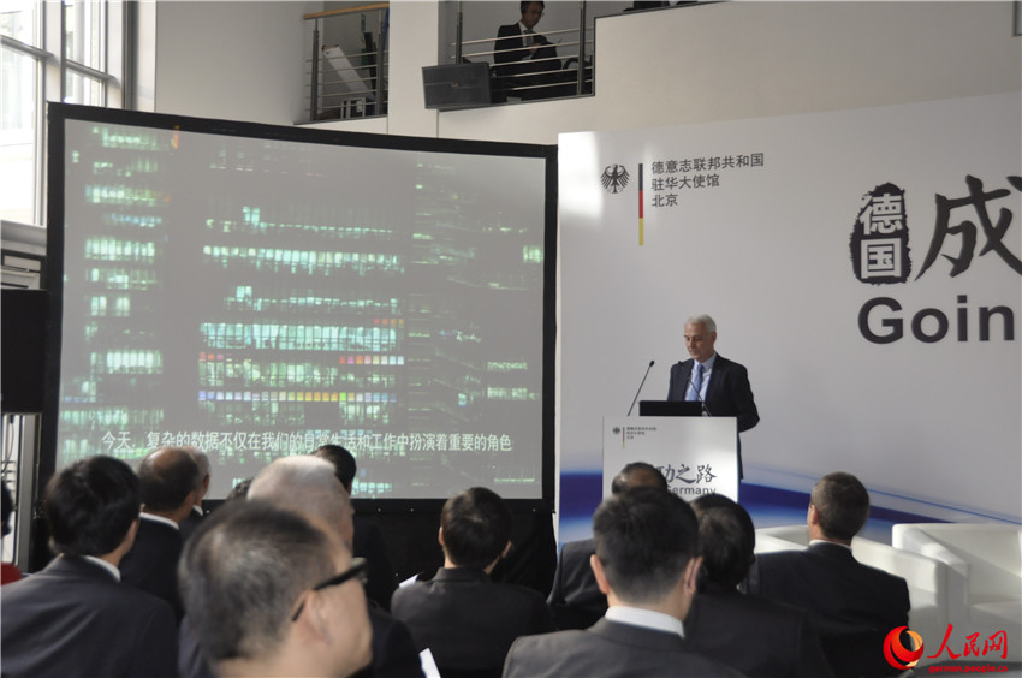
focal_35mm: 48
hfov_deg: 41.2
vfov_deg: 28.0
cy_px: 339
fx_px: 1361
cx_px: 511
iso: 800
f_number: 4
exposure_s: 1/45
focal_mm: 32
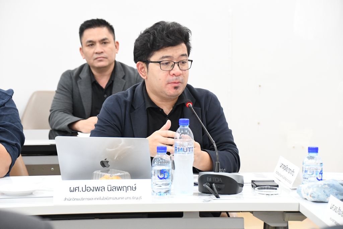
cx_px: 172
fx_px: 1143
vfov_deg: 11.4
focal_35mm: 120
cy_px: 114
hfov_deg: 17.1
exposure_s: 1/50
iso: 4500
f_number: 5.3
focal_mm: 80
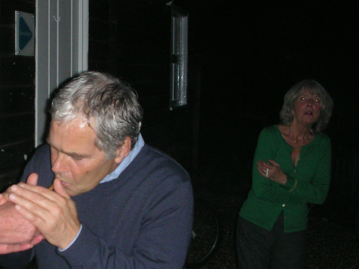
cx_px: 36
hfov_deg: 28.3
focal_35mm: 66
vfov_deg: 22.1
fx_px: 684
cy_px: 192
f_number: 3
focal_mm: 5.8
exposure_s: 1/60.1
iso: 133
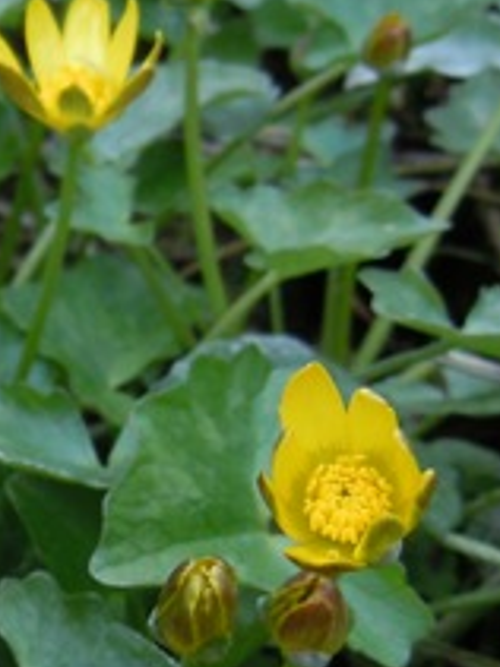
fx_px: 1754
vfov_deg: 21.5
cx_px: -209
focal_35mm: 91
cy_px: 414
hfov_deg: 15.2
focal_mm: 5.4
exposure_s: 1/160
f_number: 3.5
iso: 100
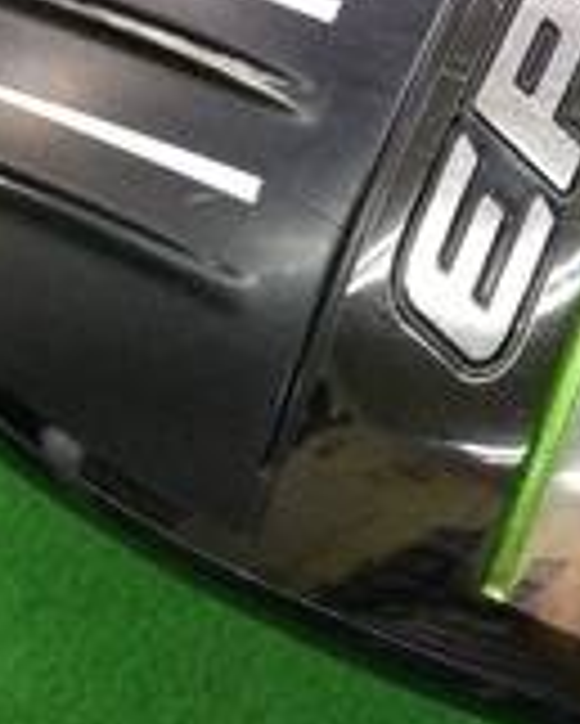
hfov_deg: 12.6
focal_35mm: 120
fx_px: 2572
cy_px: 117
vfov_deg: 15.9
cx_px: 697
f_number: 2.4
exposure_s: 1/30
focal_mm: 3.3
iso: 100
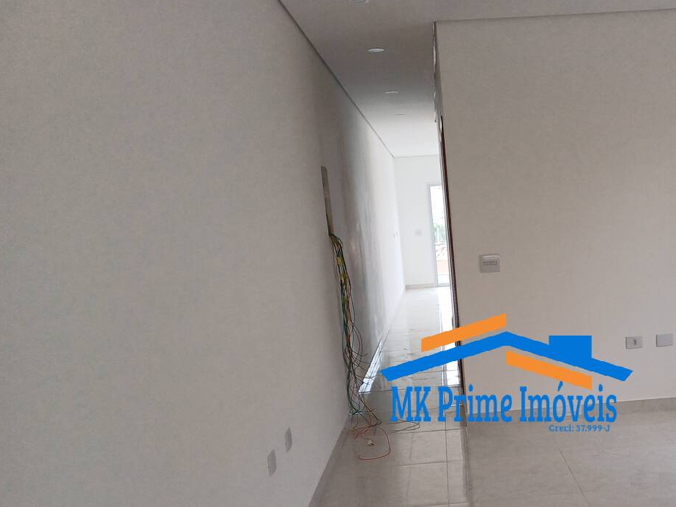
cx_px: 506
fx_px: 762
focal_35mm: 39
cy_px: 374
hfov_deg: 46.2
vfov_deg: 36.1
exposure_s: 1/60
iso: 160
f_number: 1.8
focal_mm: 4.65
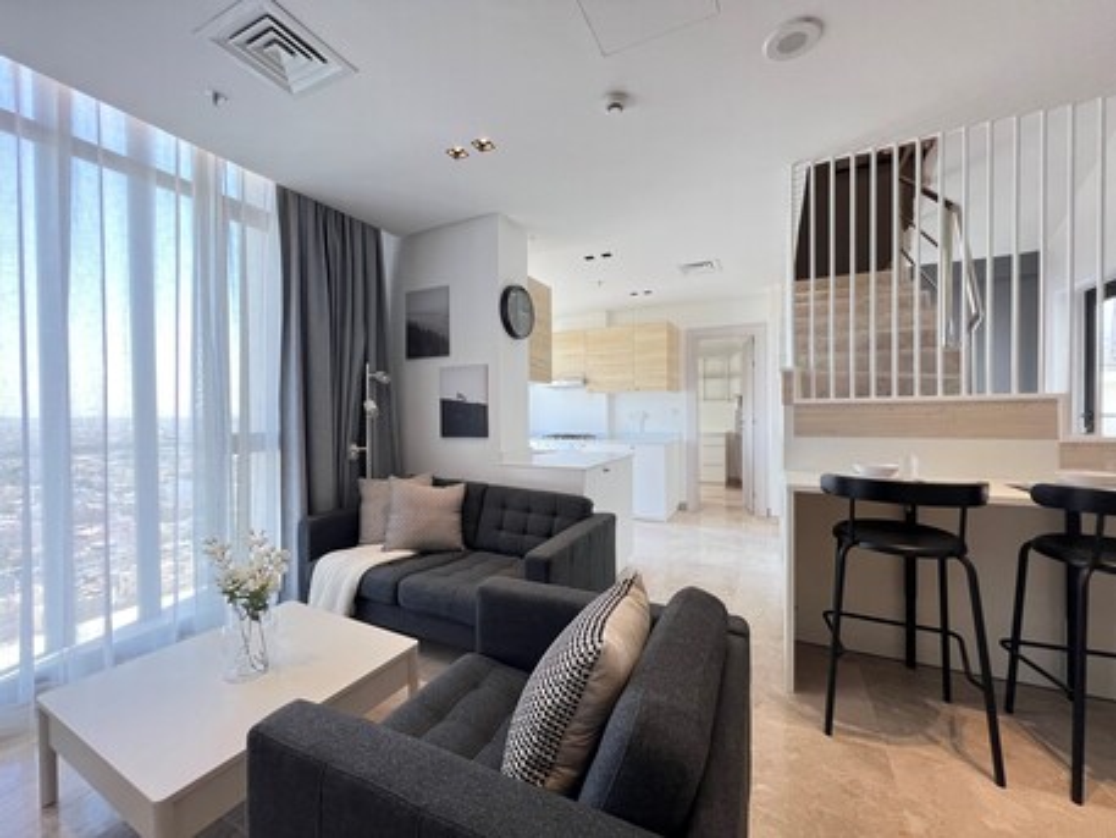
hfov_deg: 106.2
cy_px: 419
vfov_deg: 89.9
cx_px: 558
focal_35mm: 13
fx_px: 419
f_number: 1.8
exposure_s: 1/100
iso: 100
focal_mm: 1.57
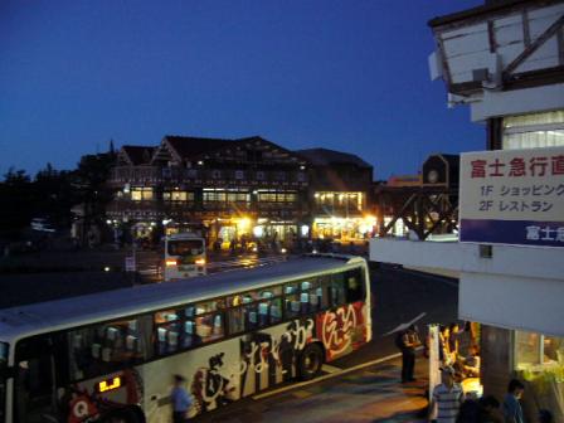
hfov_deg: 52.6
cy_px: 212
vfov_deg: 40.7
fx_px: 570
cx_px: 282
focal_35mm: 35
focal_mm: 5.8
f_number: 2.8
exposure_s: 1/8
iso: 200
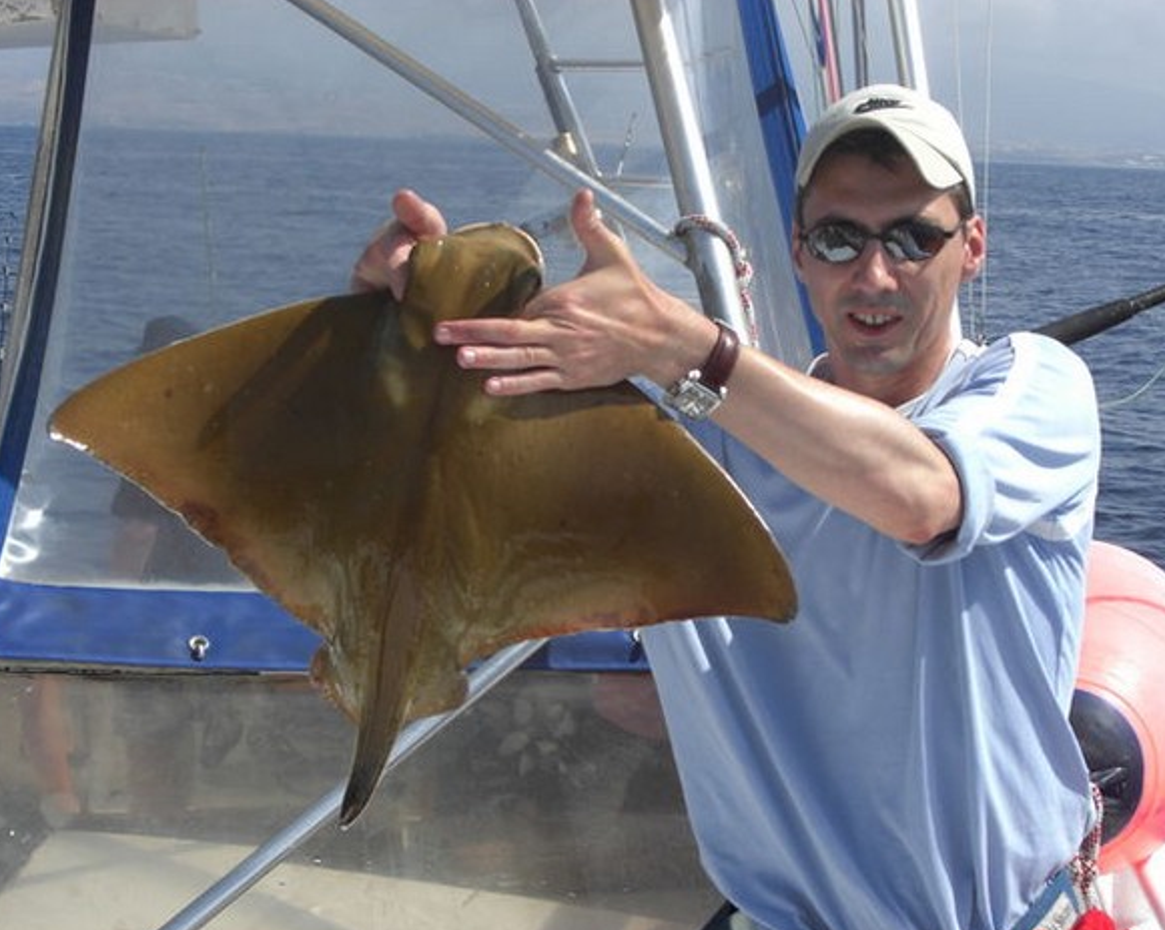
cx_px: 581
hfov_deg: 26.4
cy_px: 467
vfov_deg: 21.2
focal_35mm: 72
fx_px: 2481
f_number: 5.6
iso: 80
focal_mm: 14.2
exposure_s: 1/500
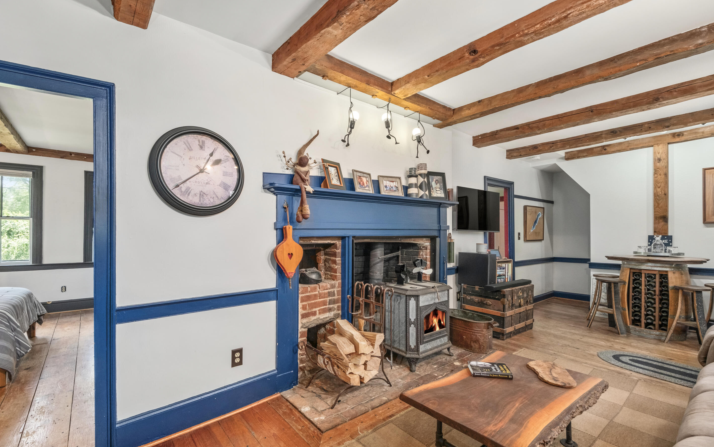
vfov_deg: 71.2
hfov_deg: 97.7
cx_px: 341
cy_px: 233
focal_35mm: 16
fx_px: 311
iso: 640
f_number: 8
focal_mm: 9.7
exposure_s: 1/5
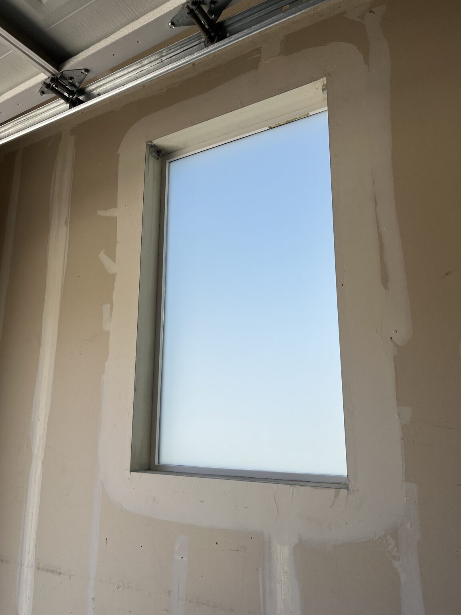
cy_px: 308
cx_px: 230
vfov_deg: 67.3
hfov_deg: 53.1
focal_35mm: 26
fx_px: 462
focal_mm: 5.1
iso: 50
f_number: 1.6
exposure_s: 1/1199
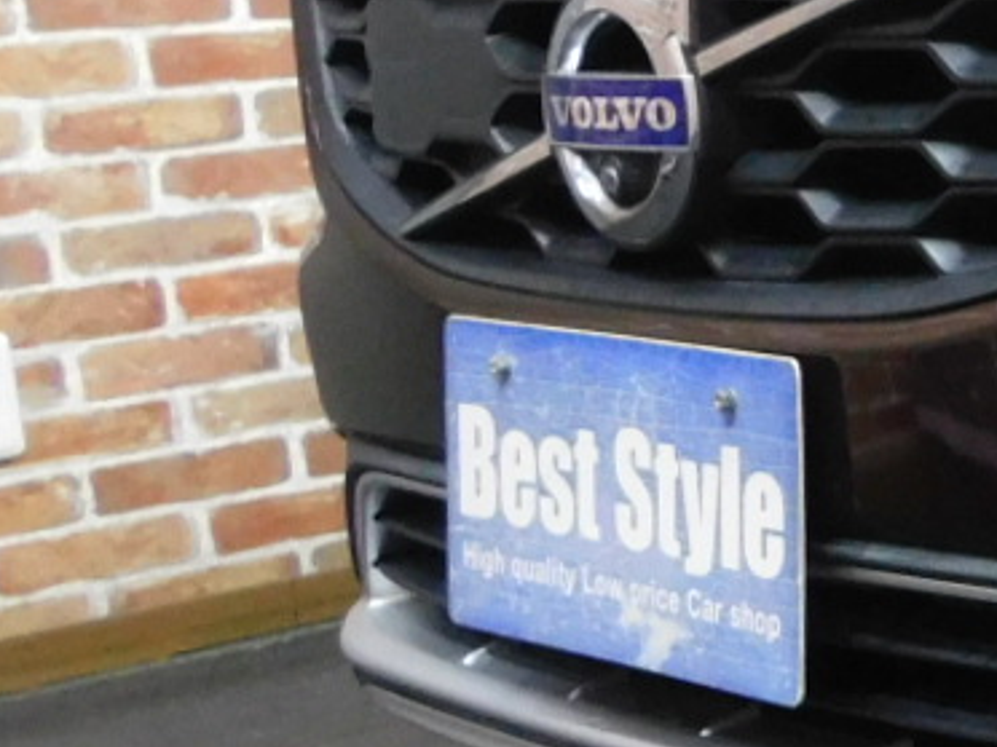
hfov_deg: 15.5
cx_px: 2037
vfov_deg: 14.9
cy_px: 284
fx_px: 2851
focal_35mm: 99
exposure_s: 1/20
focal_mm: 4
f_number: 3
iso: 400
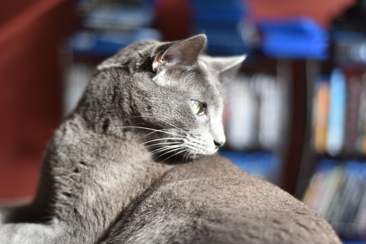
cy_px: 122
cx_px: 182
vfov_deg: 26.5
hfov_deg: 38.9
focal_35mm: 51
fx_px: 519
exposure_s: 1/100
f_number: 1.8
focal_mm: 50
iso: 180
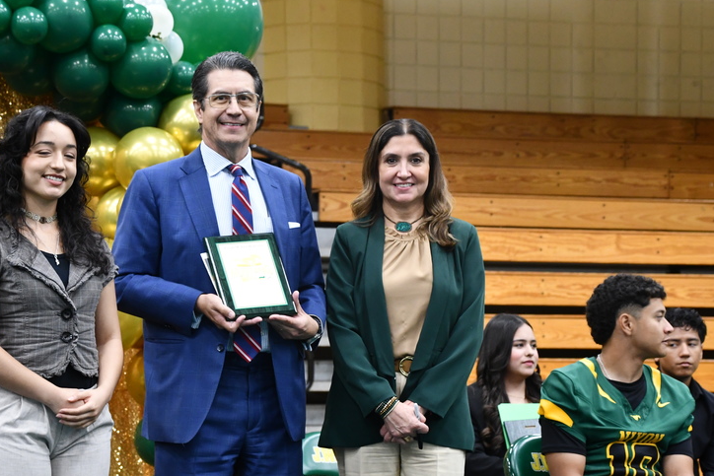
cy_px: 306
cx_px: 306
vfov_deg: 11.1
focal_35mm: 123
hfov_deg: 16.6
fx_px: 2440
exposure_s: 1/125
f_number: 4.8
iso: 1800
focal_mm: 58
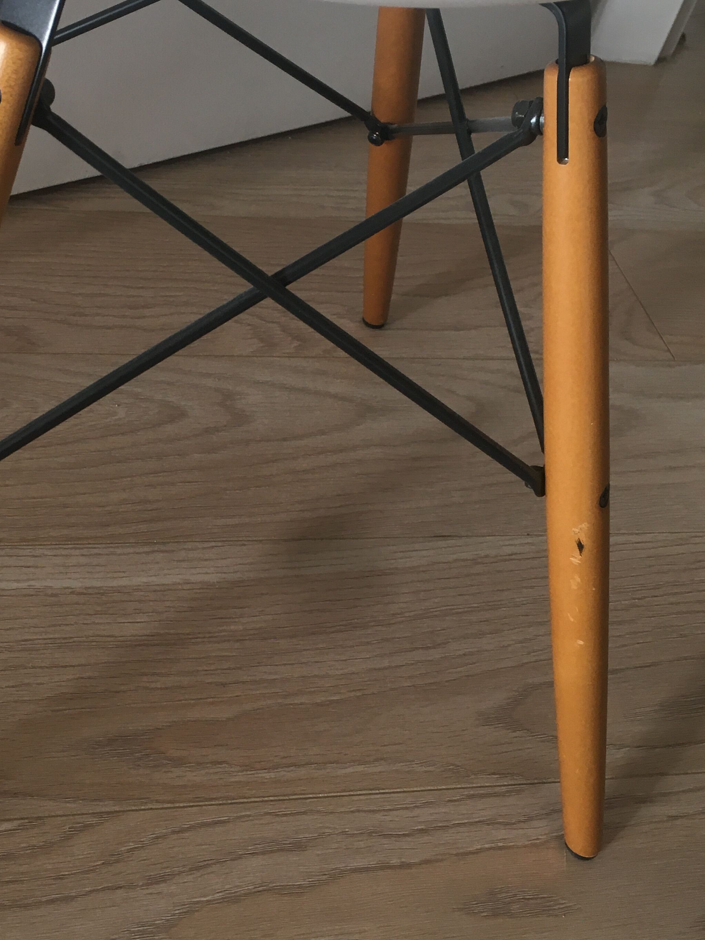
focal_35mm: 43
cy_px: 387
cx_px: 217
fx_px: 1168
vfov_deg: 43.7
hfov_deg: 33.2
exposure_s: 1/33
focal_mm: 4.15
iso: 80
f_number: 2.2
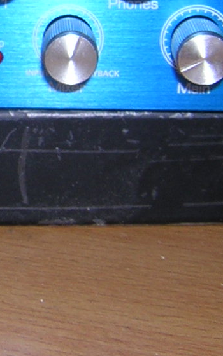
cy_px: 28
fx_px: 1060
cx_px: -85
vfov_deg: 18.7
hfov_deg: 11.6
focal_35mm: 109
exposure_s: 1/60.1
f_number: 5.2
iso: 100
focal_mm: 4.7
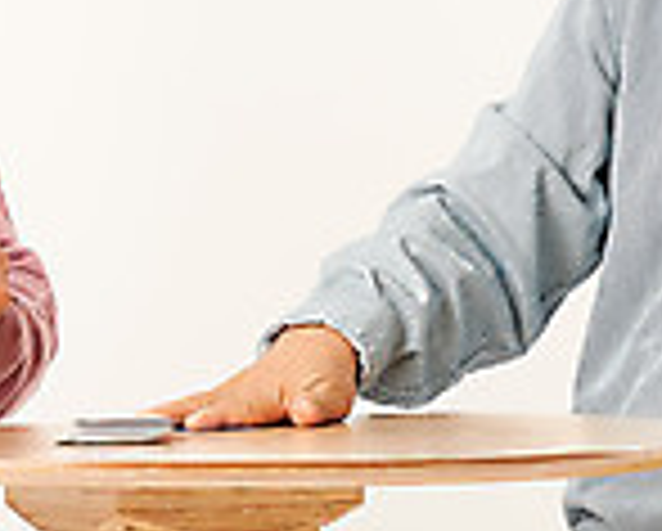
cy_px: 108
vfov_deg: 3.7
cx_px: 223
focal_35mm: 420
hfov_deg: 4.6
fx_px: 8240
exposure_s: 1/125
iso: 100
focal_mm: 110
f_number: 8
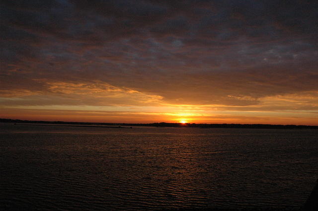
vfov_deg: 47.8
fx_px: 238
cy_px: 106
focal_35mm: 27
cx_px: 159
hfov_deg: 67.4
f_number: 10
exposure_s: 1/320
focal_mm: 18
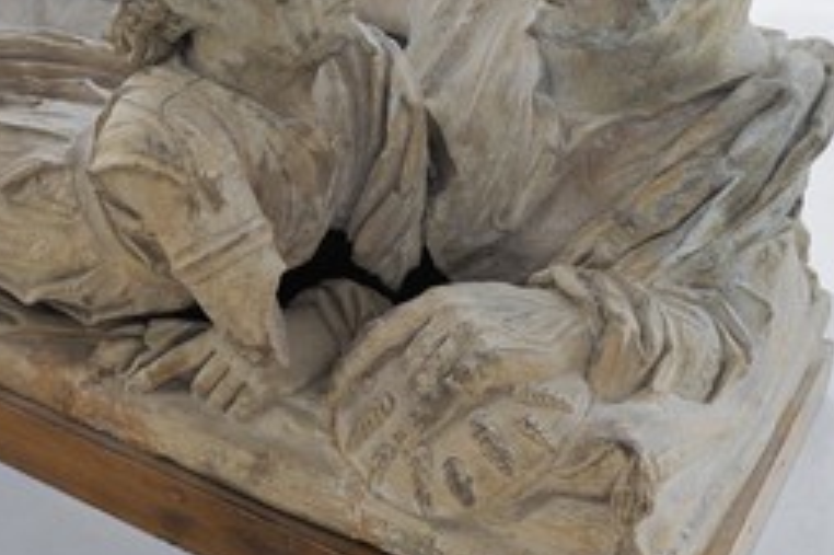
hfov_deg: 40.6
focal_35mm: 48
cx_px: 269
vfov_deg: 27.5
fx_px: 1111
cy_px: 115
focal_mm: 29
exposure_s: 1/50
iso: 800
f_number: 8
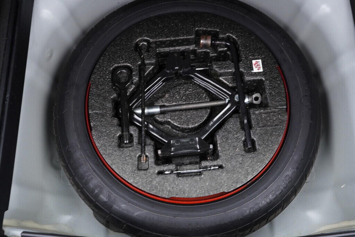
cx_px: 178
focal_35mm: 36
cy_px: 118
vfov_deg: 36.9
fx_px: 355
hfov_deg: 53.1
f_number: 2.8
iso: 400
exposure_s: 1/40
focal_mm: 24
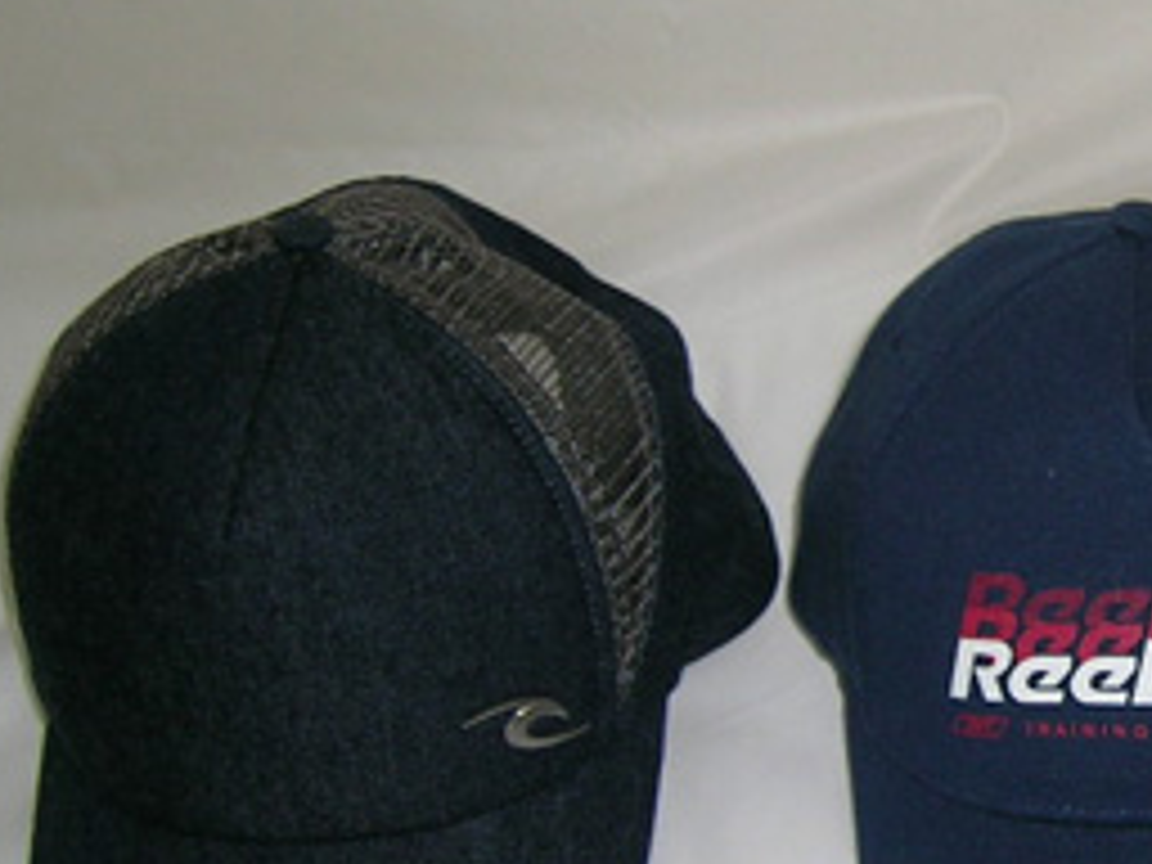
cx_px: 1210
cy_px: 598
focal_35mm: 82
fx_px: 2729
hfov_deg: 22.7
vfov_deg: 17.9
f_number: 2.8
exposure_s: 1/60.1
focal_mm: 5.4
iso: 50
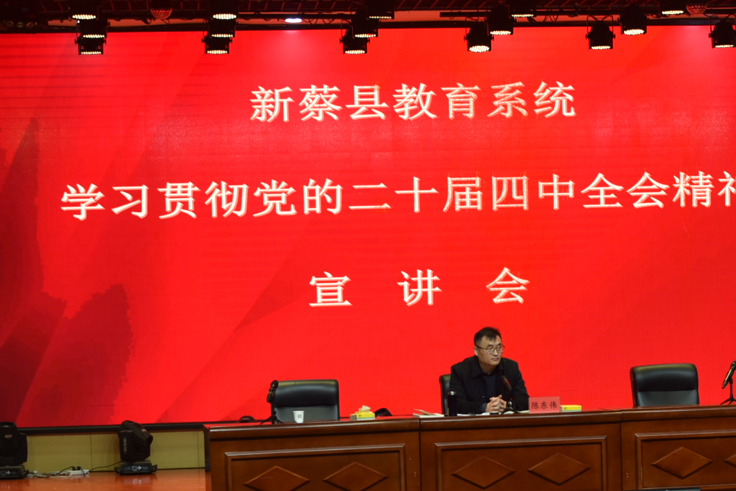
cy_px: 386
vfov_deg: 14.0
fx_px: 1984
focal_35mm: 97
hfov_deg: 21.0
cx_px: 475
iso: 250
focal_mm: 42
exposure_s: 1/50
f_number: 4
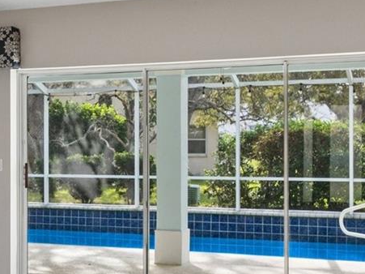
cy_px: 156
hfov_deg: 24.6
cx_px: 23
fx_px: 809
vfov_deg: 19.2
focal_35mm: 77
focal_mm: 15
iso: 320
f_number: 8
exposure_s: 1/3
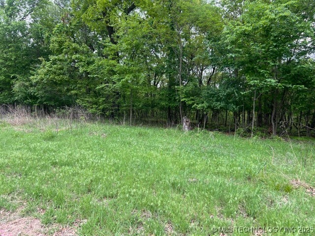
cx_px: 158
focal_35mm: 26
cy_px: 118
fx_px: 237
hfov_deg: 67.3
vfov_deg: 53.1
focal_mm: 5.7
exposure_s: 1/461
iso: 50
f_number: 1.5
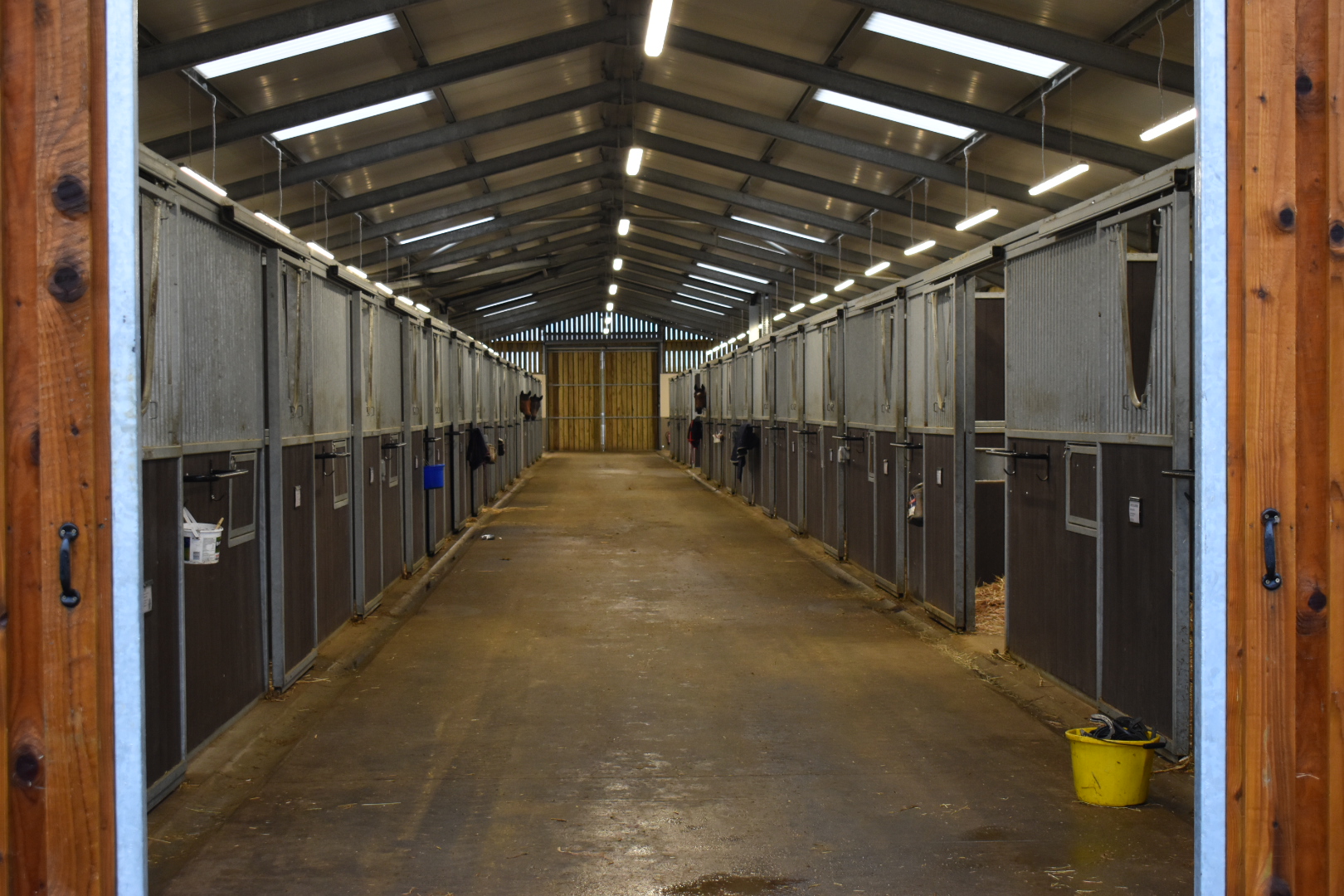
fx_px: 1960
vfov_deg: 25.8
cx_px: 672
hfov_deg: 37.9
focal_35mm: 52
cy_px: 448
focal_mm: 35
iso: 1000
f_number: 4.5
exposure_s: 1/60
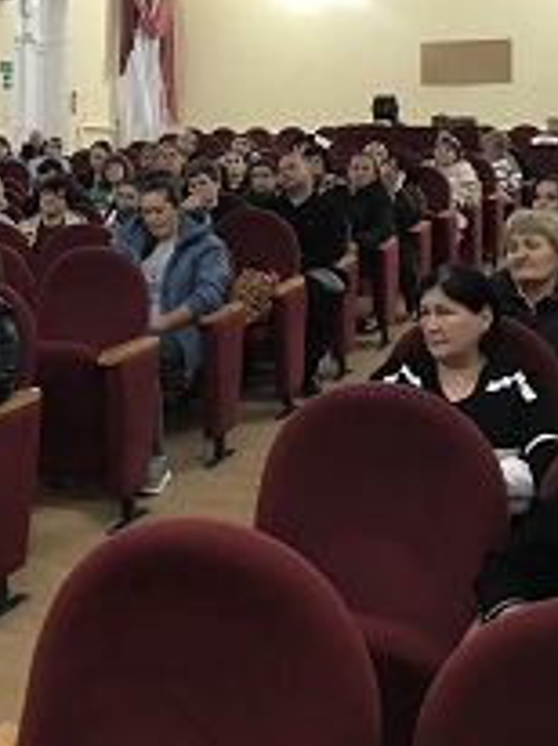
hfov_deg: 26.0
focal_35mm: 55
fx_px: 1185
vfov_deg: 33.9
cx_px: 100
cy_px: 145
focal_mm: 3.99
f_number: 1.8
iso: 80
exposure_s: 1/17
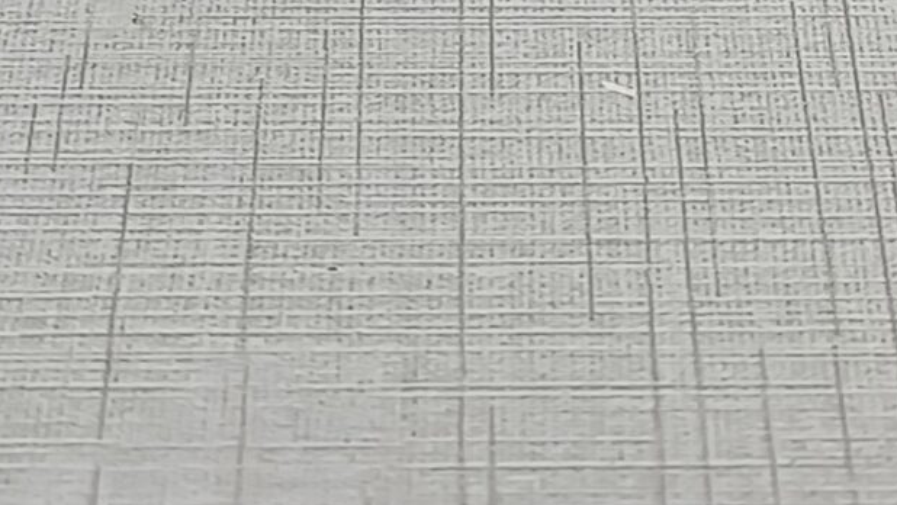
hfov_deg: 10.2
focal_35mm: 212
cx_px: 591
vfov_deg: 5.6
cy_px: -524
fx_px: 5044
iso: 64
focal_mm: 7.08
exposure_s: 1/101
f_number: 4.5
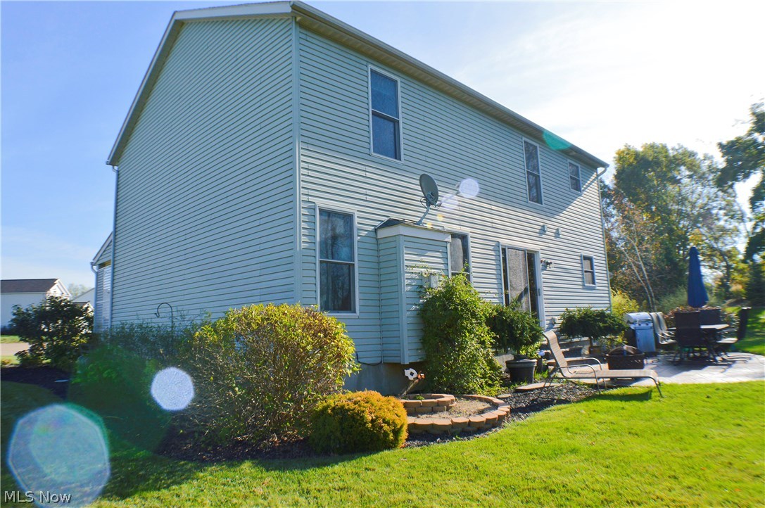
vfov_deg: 43.5
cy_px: 254
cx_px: 382
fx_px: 637
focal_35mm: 30
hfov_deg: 62.0
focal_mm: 20
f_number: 11
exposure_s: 1/400
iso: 400
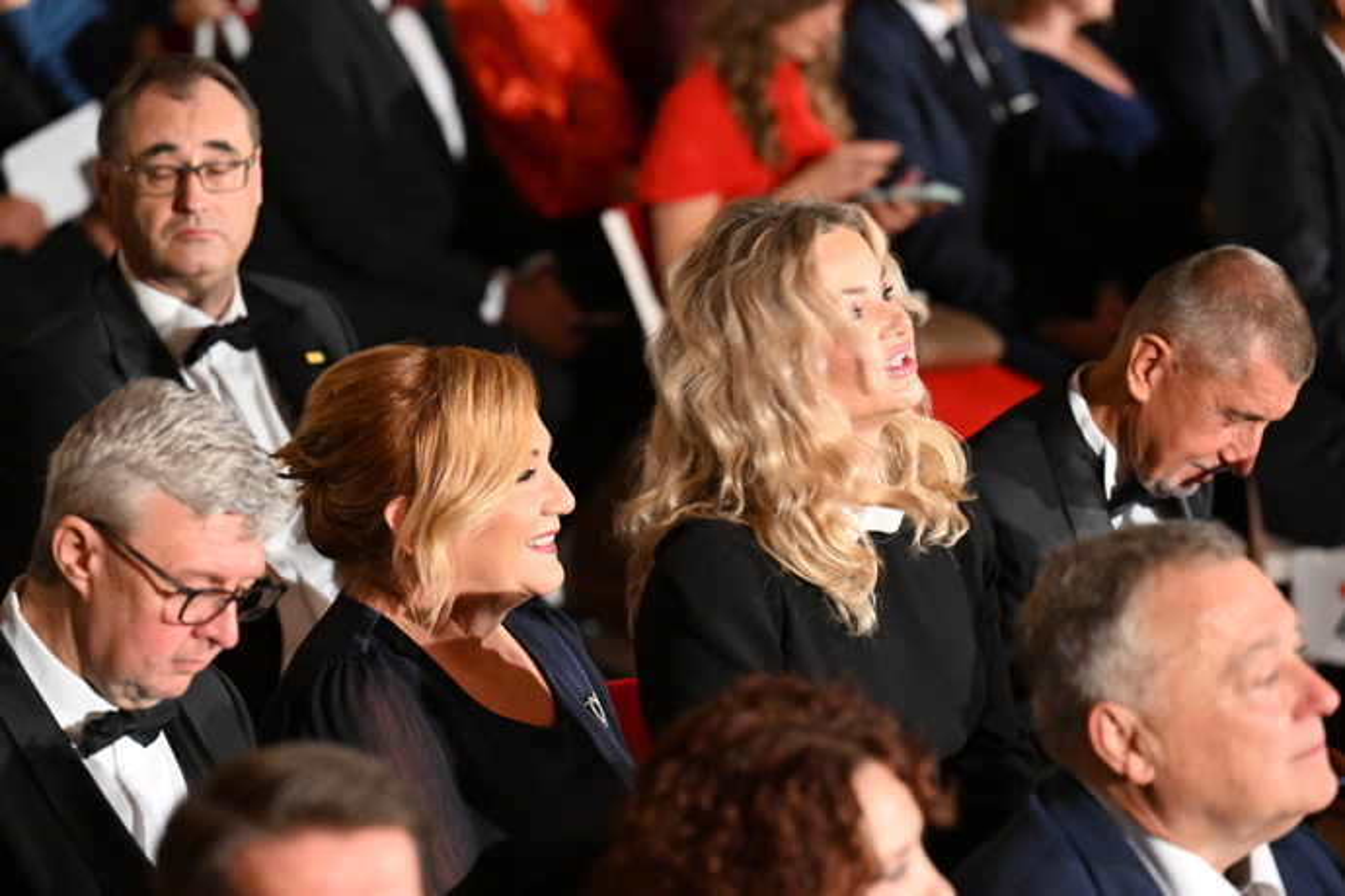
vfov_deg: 8.9
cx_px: 672
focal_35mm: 155
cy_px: 448
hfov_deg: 13.2
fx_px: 5791
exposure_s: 1/200
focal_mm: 155
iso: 8000
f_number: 4
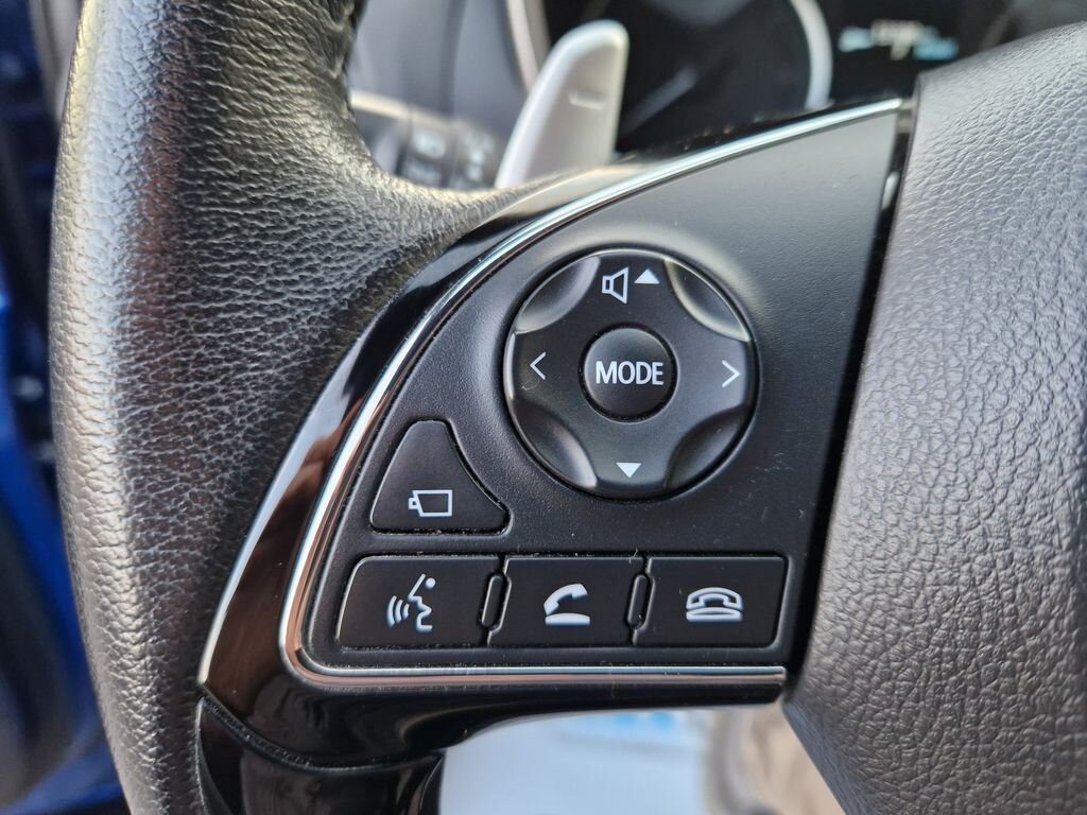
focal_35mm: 23
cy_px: 408
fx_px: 722
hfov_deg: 73.9
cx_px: 544
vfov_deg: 58.9
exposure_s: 1/100
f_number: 1.8
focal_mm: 5.4
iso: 320
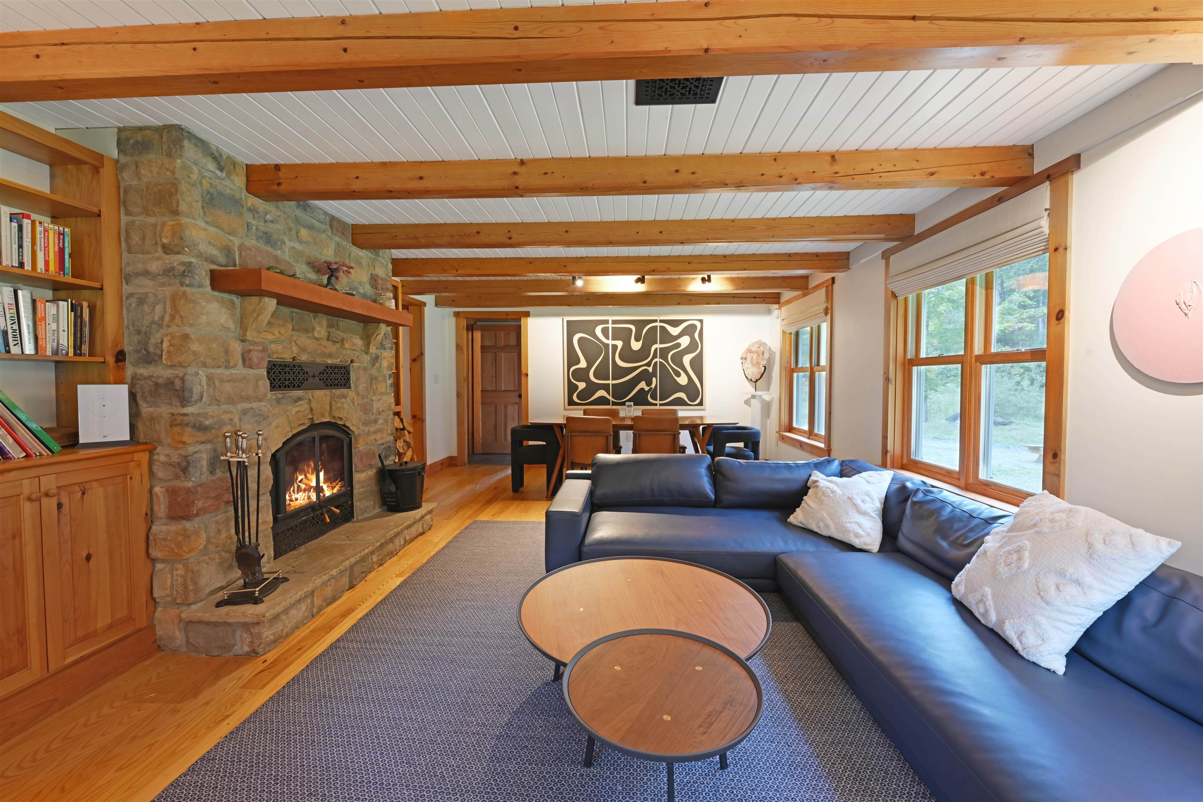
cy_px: 401
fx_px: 468
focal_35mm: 14
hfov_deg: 104.3
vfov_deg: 81.2
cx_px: 602
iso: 400
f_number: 11
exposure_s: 1/1.3
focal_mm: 14
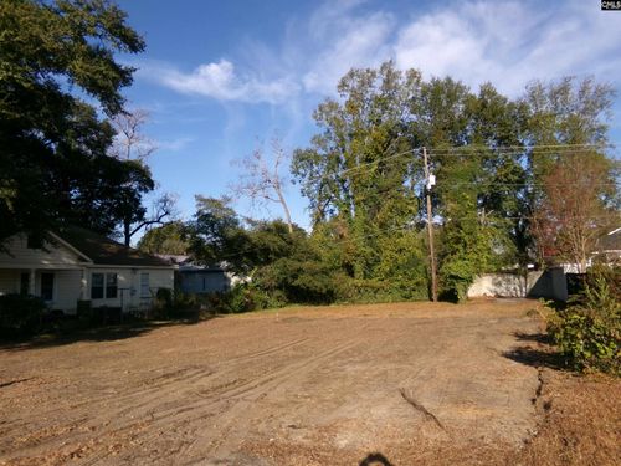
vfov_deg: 56.8
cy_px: 233
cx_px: 310
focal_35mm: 24
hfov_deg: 71.6
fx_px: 431
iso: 100
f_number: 3.7
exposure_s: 1/680
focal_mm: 4.3
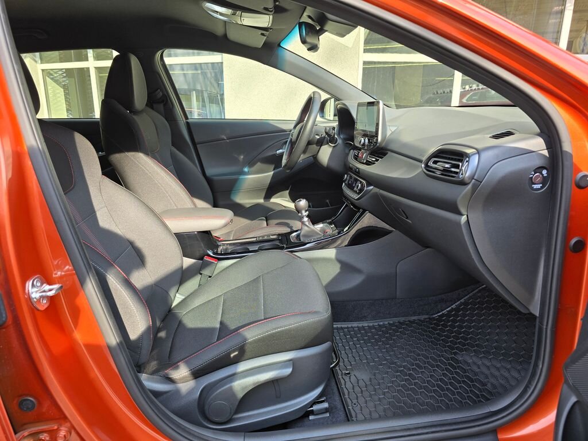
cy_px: 220
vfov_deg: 58.9
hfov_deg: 73.9
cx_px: 294
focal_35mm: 23
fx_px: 391
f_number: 1.7
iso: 40
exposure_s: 1/180
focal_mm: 6.3
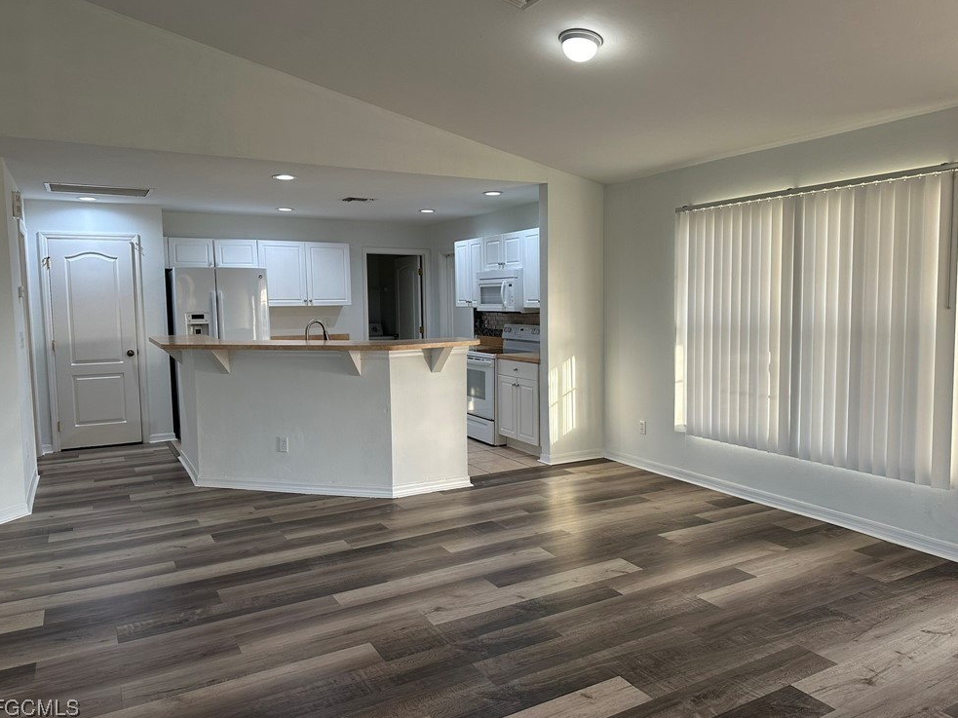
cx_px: 485
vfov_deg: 54.9
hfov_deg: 69.4
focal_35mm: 25
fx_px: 692
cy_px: 356
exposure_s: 1/120
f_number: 1.78
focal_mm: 6.86
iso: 160
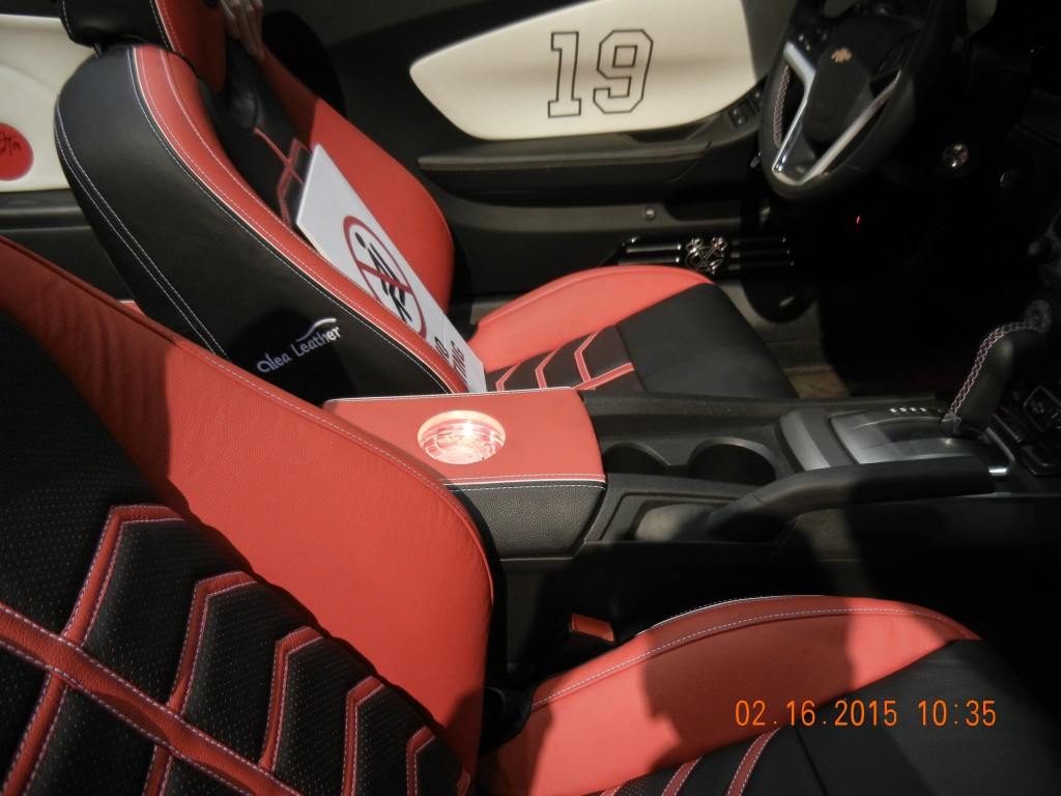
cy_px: 398
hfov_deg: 60.0
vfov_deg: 46.8
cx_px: 530
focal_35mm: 30
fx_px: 920
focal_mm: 5.4
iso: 377
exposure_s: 1/56.7
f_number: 3.5
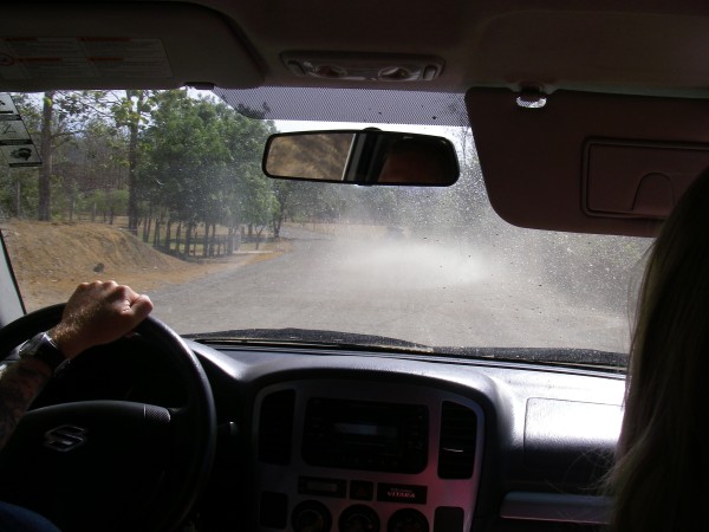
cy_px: 266
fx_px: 778
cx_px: 354
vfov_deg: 37.7
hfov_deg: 49.0
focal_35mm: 38
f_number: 6.6
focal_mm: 6.3
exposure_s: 1/200
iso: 64
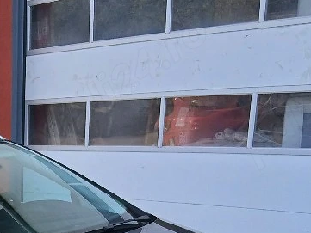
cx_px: -53
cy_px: 321
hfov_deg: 24.7
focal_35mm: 72
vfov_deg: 18.7
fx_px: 647
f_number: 1.8
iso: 20
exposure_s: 1/120
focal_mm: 3.98
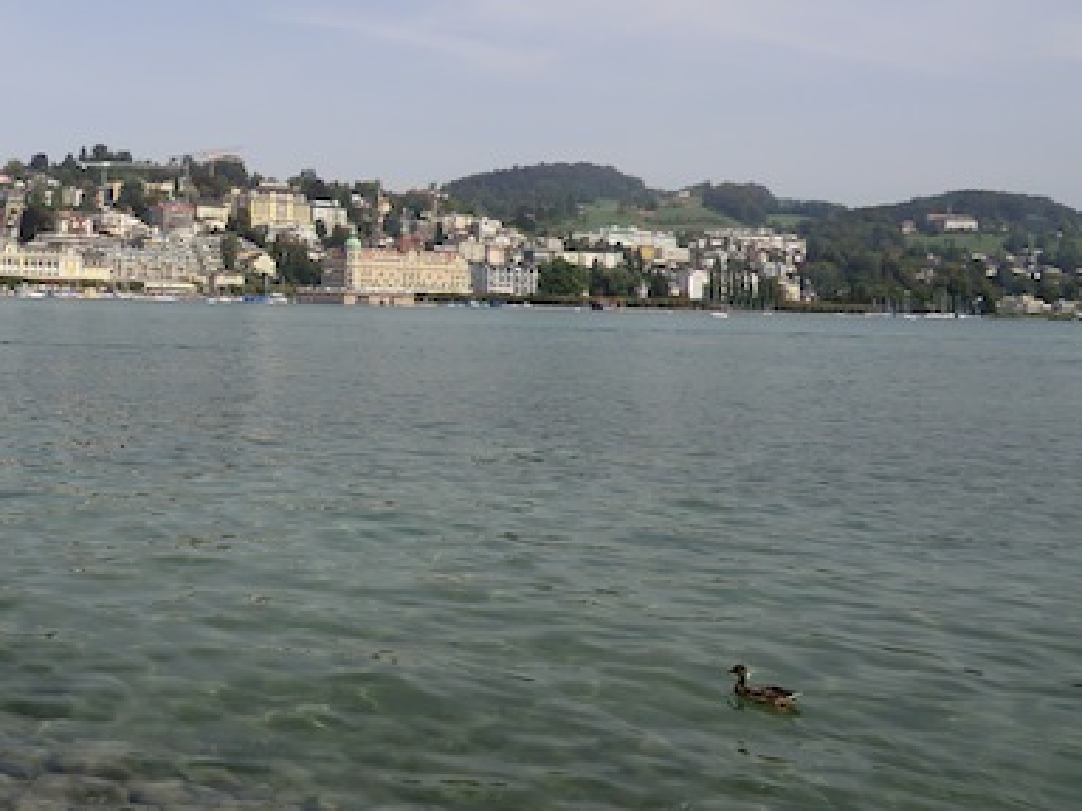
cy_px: 307
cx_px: 220
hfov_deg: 44.6
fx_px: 1250
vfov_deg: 35.8
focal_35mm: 40
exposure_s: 1/250
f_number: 7.5
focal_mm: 4.3
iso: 64
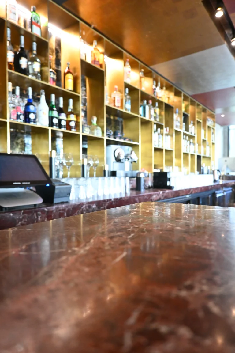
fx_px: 235
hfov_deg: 53.1
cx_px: 118
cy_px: 176
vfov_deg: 73.7
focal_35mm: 24
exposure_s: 1/60
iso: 4000
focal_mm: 16
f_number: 3.5
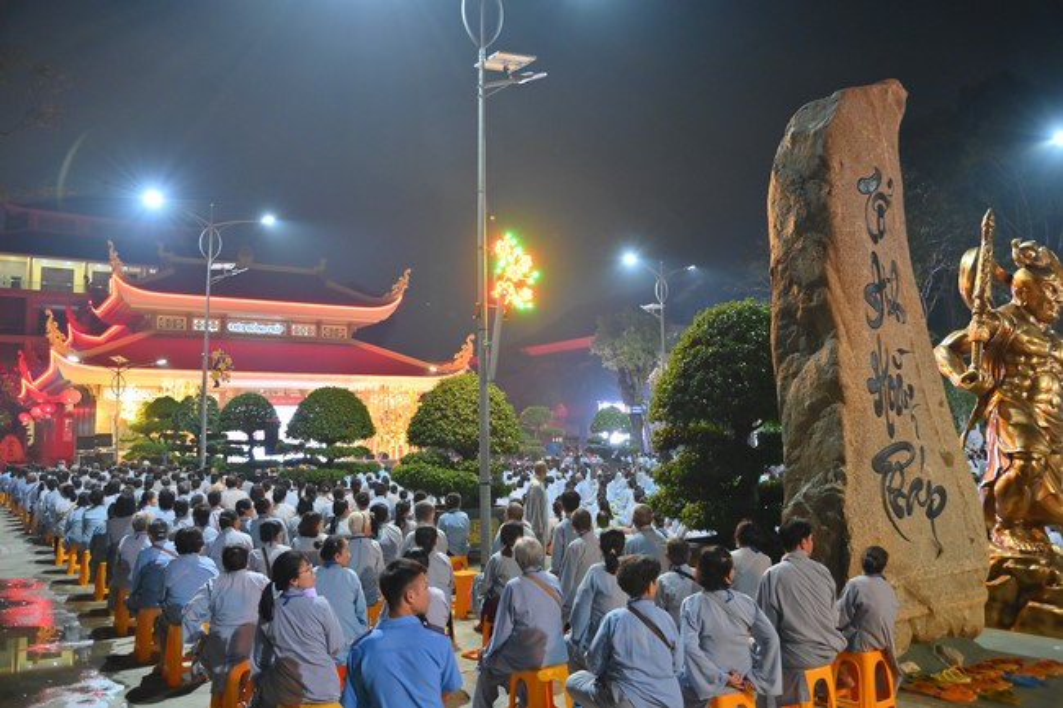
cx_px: 532
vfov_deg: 43.6
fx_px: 886
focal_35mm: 30
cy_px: 354
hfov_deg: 61.9
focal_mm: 30
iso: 2000
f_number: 4.5
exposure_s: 1/40
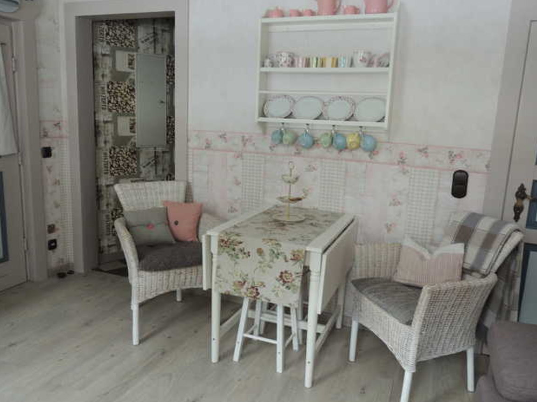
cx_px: 276
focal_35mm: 29
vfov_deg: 48.2
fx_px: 450
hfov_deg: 61.7
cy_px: 199
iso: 280
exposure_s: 1/30
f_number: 3.1
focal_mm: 4.9
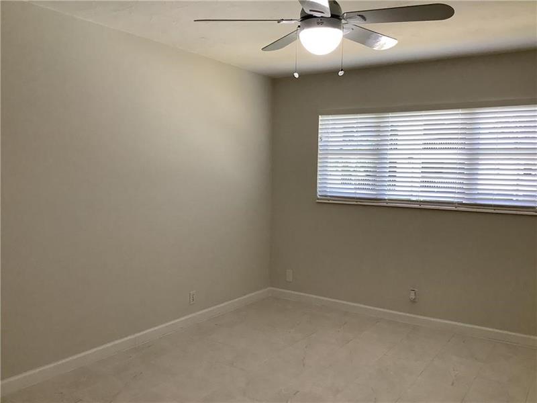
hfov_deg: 58.4
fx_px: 481
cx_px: 268
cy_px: 202
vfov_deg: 45.4
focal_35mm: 31
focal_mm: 3.3
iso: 80
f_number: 2.4
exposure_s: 1/120
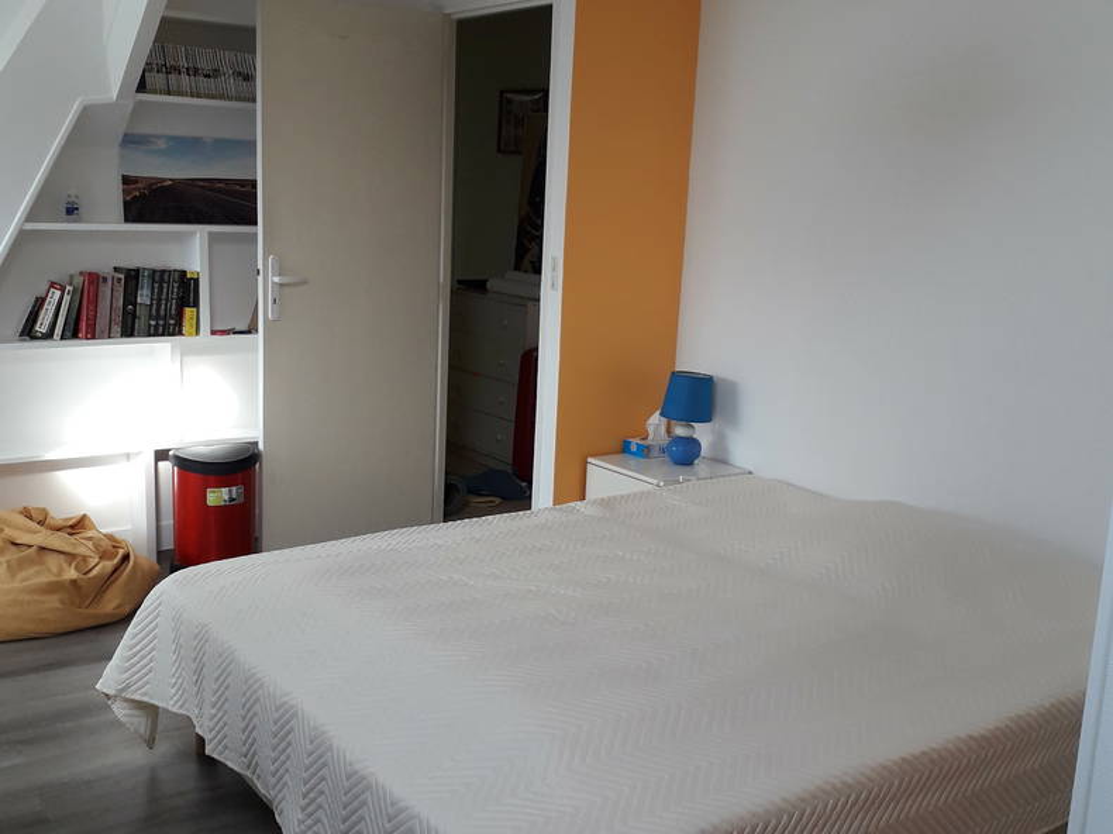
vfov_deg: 51.3
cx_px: 556
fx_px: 868
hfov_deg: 65.3
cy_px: 417
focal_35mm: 27
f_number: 1.9
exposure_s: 1/100
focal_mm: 3.6
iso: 64
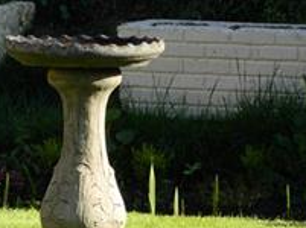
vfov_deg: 2.9
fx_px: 4527
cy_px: 209
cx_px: 93
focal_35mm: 513
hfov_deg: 3.9
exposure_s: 1/125
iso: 80
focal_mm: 50
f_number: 5.6
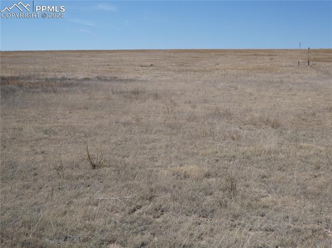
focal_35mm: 50
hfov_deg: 38.2
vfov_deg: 29.1
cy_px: 124
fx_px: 479
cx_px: 166
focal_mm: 9
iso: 80
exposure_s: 1/800
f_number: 4.1
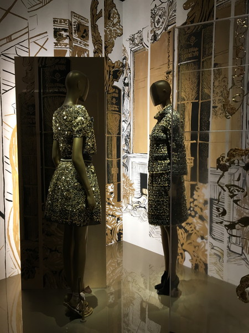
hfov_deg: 48.2
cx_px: 124
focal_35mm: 29
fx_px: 278
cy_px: 166
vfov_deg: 61.7
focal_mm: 4.15
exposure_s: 1/30
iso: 80
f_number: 2.2
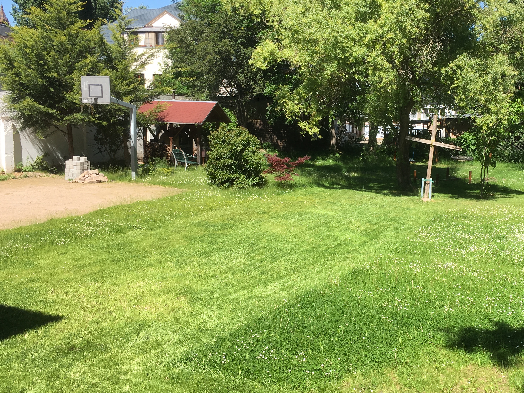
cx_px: 361
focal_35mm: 43
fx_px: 651
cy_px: 178
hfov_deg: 43.1
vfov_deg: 33.6
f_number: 2.2
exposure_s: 1/950
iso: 25
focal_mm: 4.15
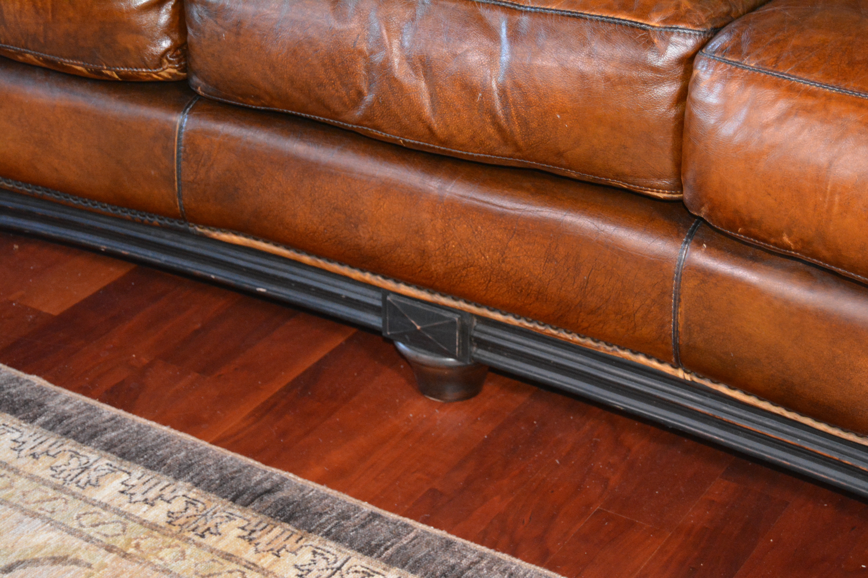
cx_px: 434
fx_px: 1736
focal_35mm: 72
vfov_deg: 18.9
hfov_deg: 28.1
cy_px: 289
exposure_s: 1/60
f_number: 5.3
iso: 3200
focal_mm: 48
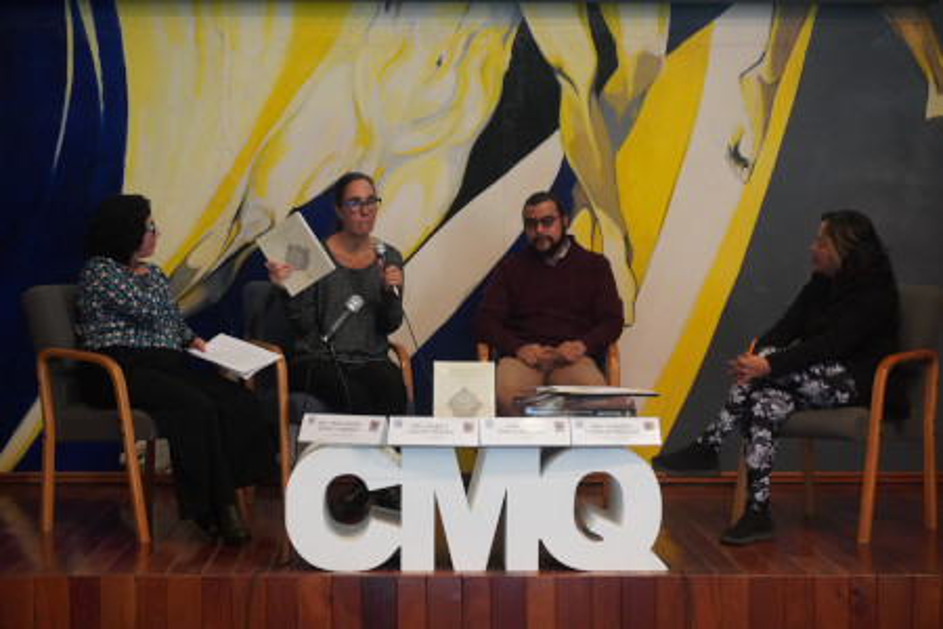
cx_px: 472
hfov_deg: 27.0
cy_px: 314
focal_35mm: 75
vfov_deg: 18.2
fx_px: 1964
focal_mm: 50
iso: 4000
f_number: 6.3
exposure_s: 1/50
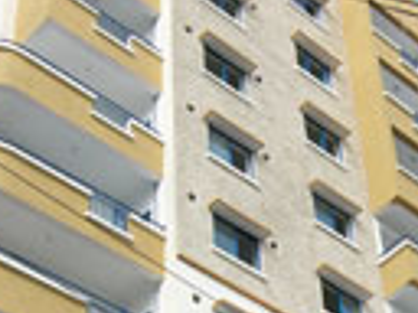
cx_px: 421
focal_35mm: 109
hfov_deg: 17.6
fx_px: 1316
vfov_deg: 13.3
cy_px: 346
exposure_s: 1/60
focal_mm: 5.8
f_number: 8
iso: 50
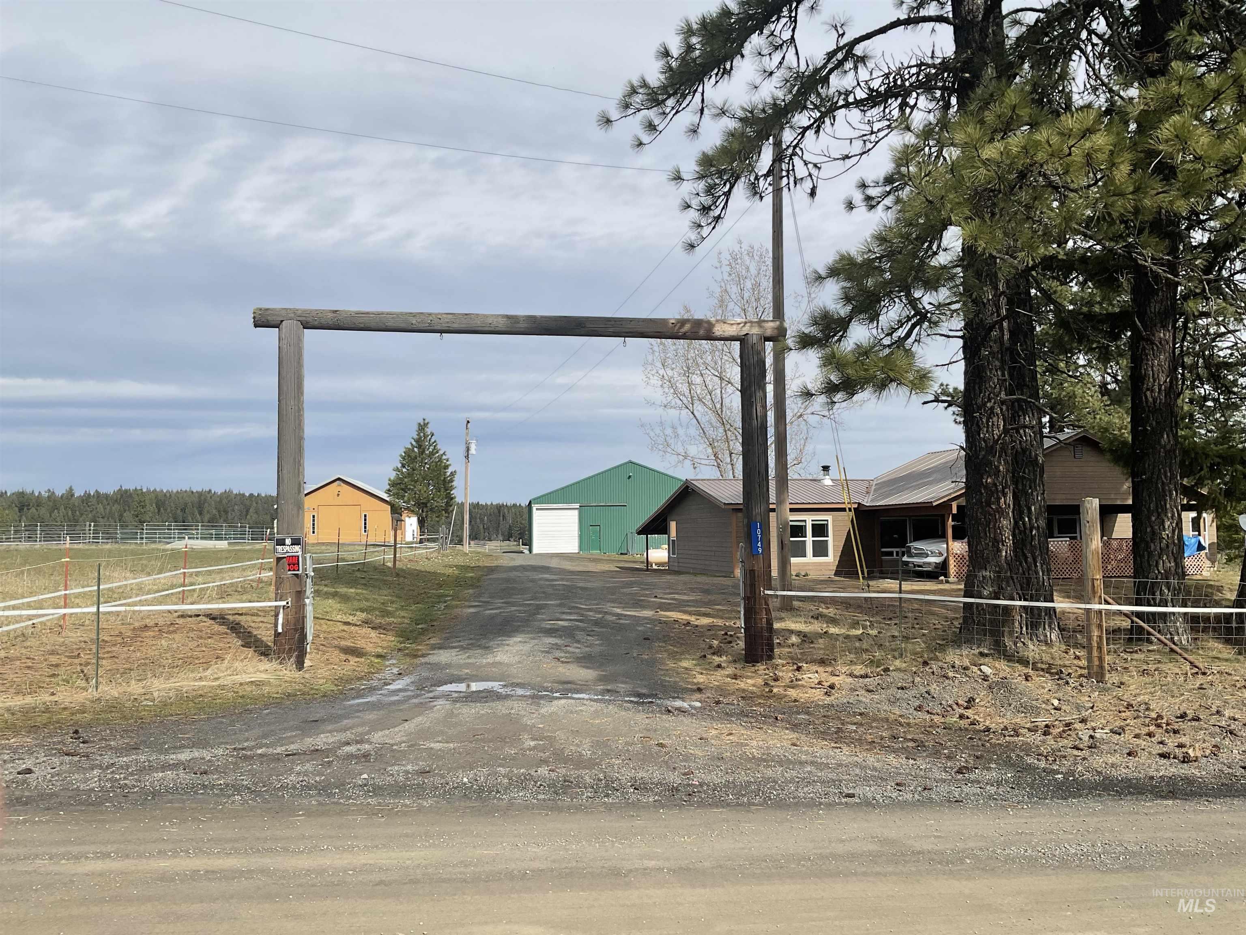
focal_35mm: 29
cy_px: 468
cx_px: 623
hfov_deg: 61.7
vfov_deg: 48.2
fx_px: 1044
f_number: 1.8
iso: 16
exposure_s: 1/2667
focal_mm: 3
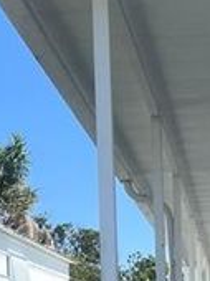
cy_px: 350
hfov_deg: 13.1
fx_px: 827
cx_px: 379
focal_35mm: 102
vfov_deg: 18.2
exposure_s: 1/2404
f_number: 1.5
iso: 50
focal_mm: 5.7
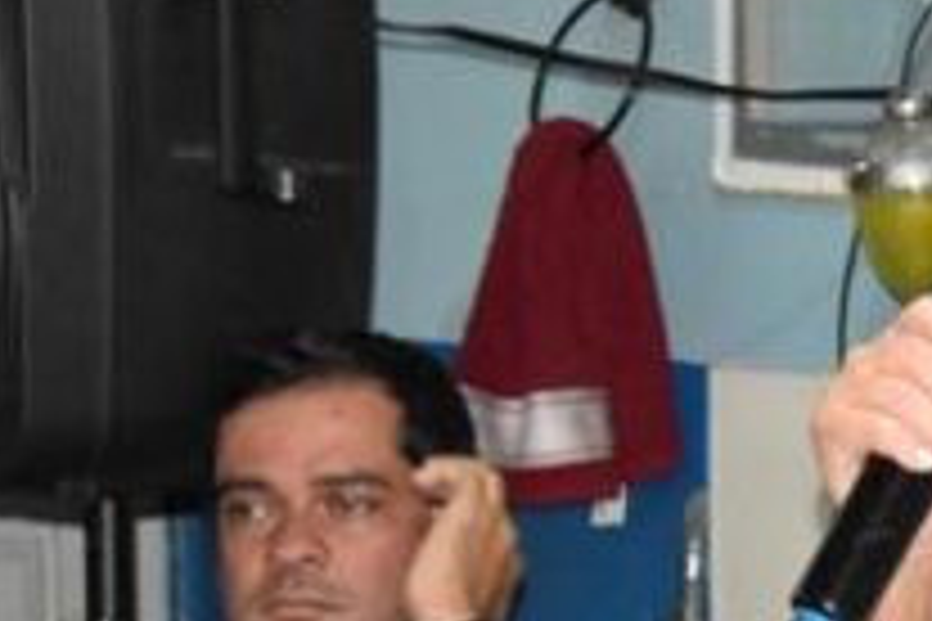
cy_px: 490
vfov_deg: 5.5
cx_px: 1166
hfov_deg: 8.1
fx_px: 6485
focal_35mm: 251
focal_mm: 55
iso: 5000
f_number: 5.6
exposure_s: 1/60
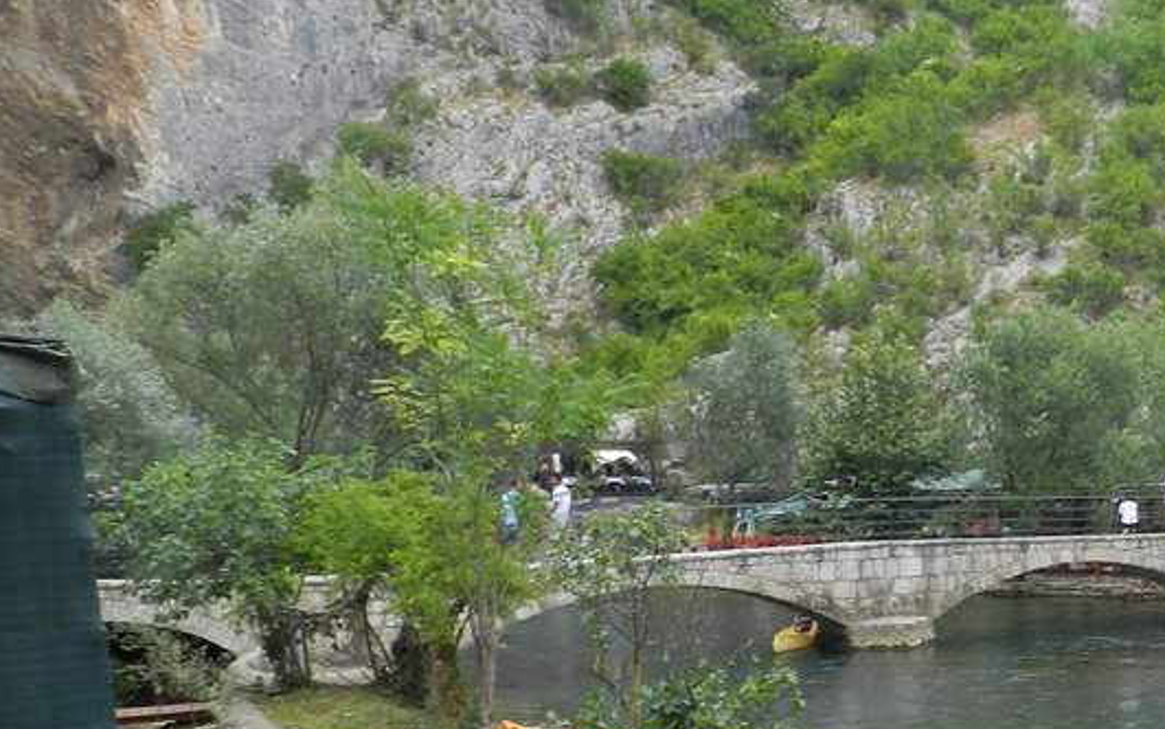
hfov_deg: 40.7
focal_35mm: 47
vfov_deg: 26.5
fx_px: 1492
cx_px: 948
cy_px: 650
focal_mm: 4
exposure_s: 1/125
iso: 160
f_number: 3.4
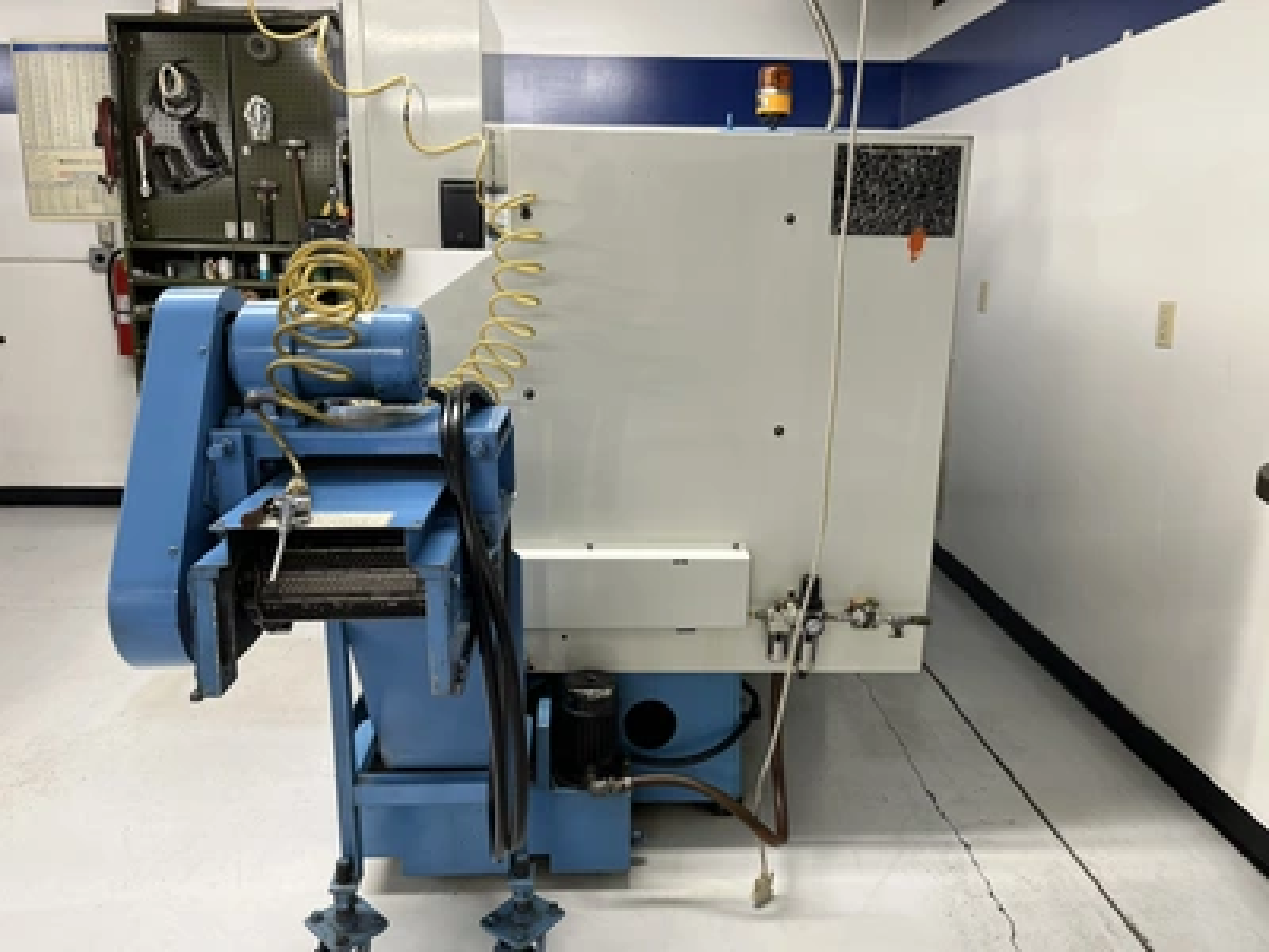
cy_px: 476
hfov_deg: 67.3
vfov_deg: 53.1
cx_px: 634
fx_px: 953
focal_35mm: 26
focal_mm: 5.1
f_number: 1.6
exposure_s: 1/60
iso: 80
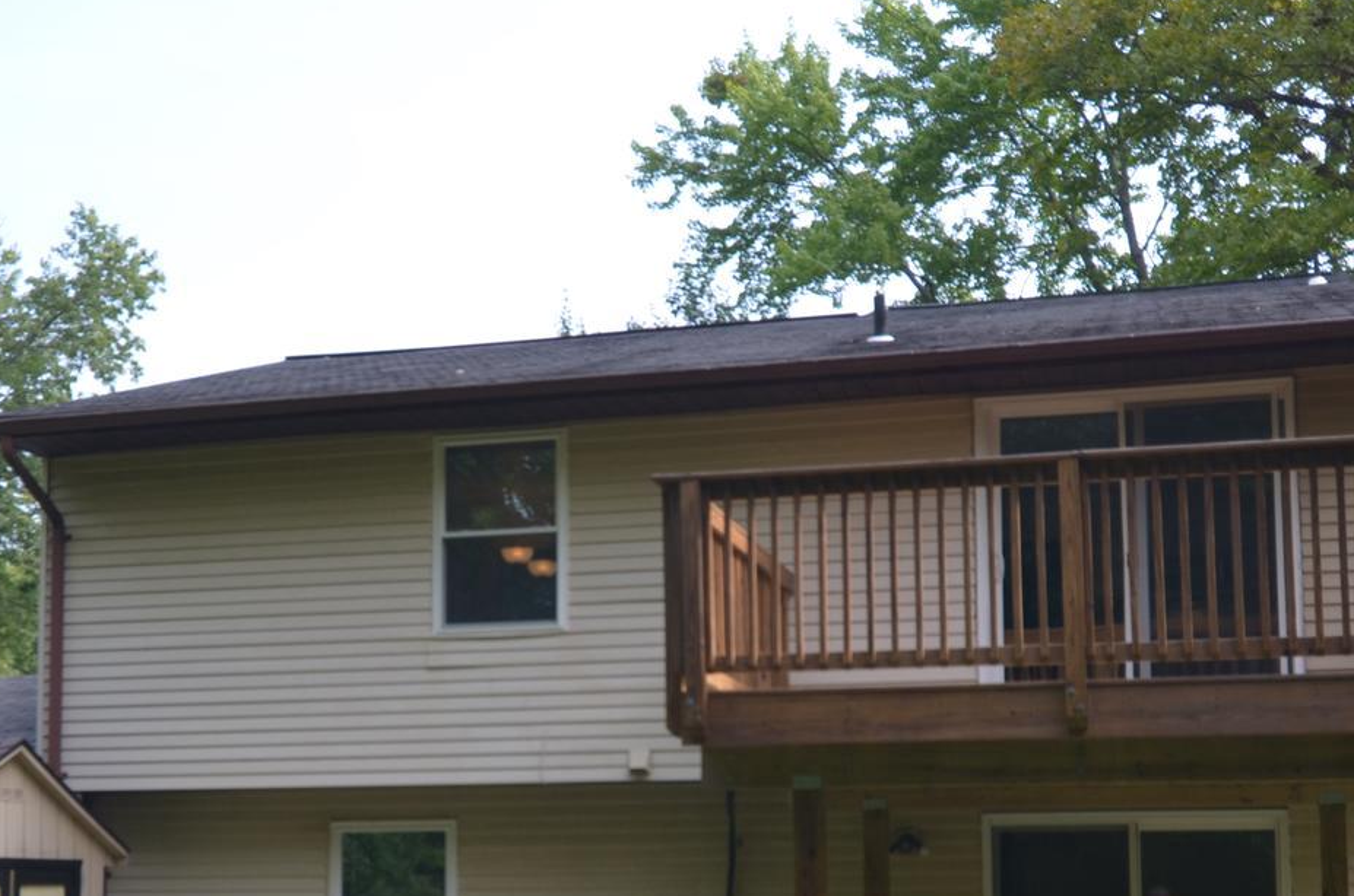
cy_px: 715
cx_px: 584
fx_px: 1989
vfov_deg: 25.0
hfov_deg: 37.5
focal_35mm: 53
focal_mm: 16
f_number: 2.8
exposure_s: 1/1250
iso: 200
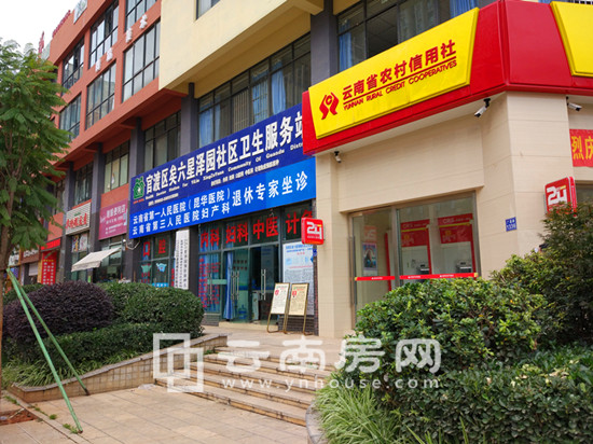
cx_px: 296
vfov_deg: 49.7
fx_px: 479
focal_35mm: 28
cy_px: 222
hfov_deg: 63.5
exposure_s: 1/207
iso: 100
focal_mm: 4.26
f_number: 2
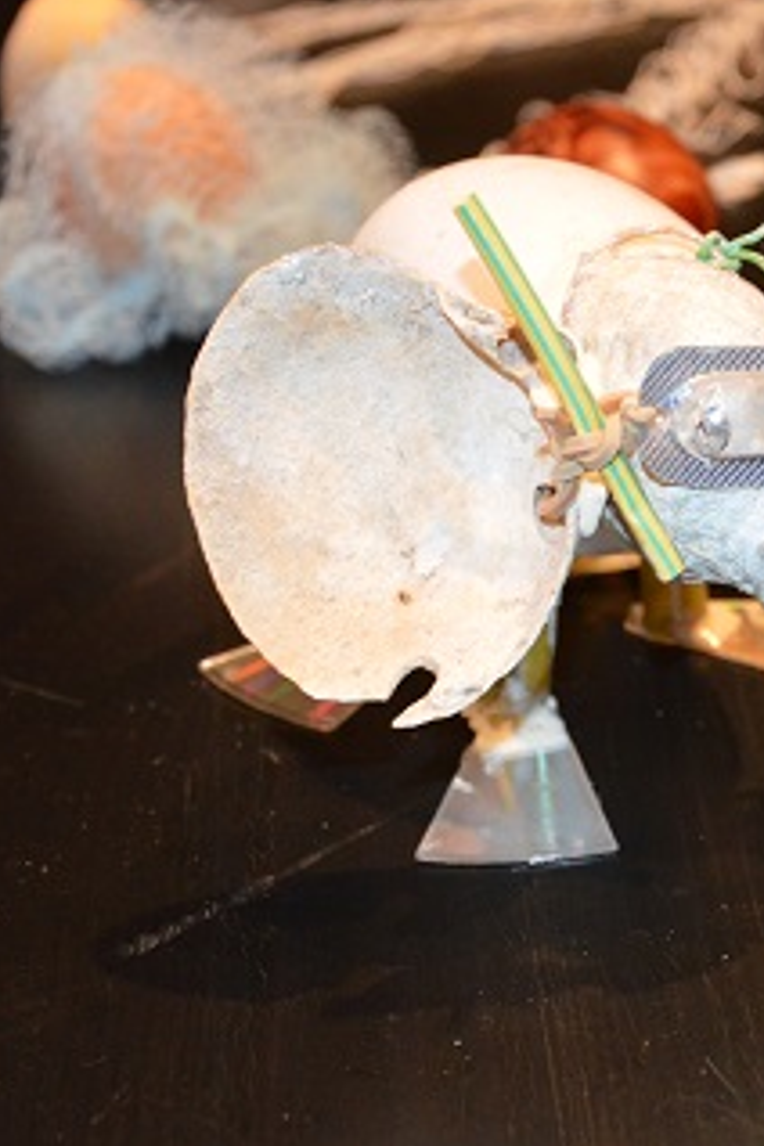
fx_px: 3247
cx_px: 703
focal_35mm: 102
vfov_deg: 20.0
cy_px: 595
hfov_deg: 13.3
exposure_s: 1/60
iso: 1800
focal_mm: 40
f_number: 4.5
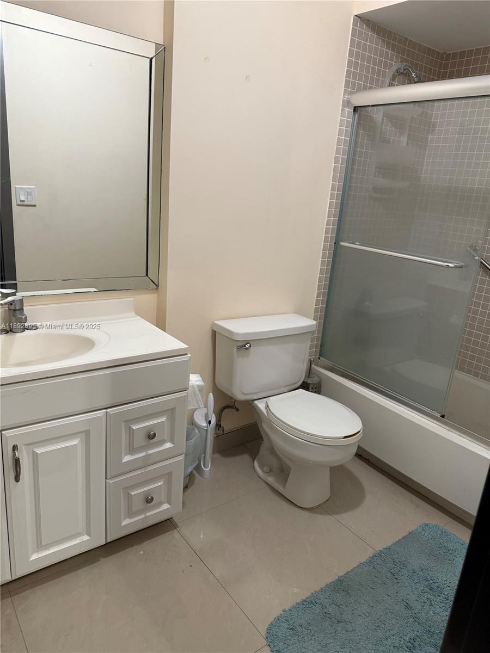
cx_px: 245
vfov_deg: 71.6
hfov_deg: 56.8
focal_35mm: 24
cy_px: 326
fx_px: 453
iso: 250
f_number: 1.78
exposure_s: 1/60
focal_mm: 6.76
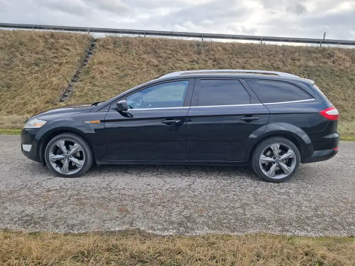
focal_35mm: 27
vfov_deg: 51.4
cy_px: 133
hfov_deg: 65.3
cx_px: 178
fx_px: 277
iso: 50
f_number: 1.8
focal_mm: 4
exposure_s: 1/110
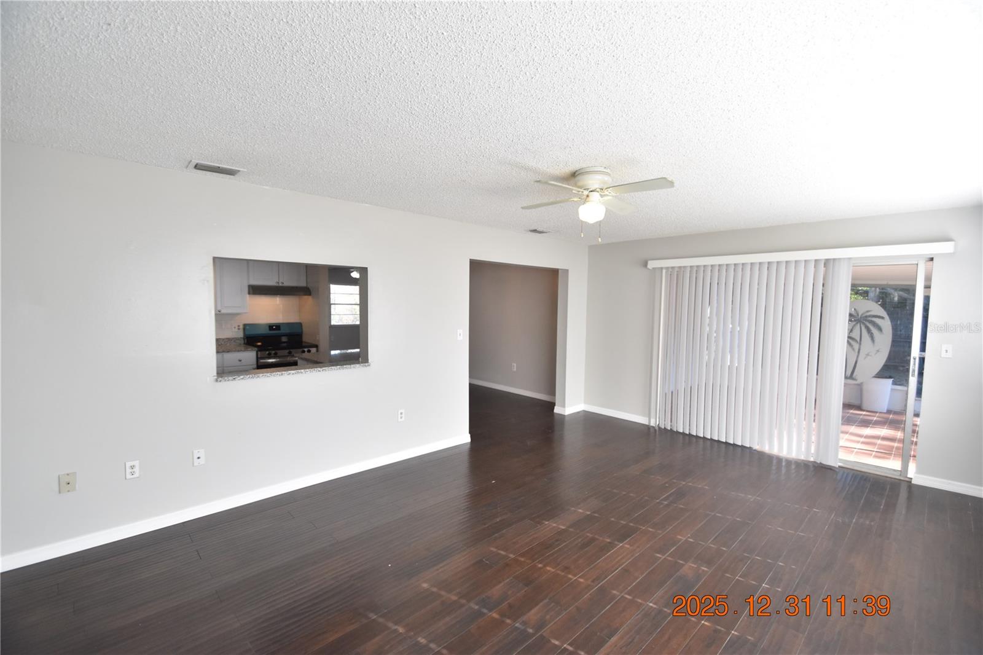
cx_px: 492
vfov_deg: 77.3
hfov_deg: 100.4
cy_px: 328
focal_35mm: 15
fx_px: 409
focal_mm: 10
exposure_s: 1/350
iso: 800
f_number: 3.5
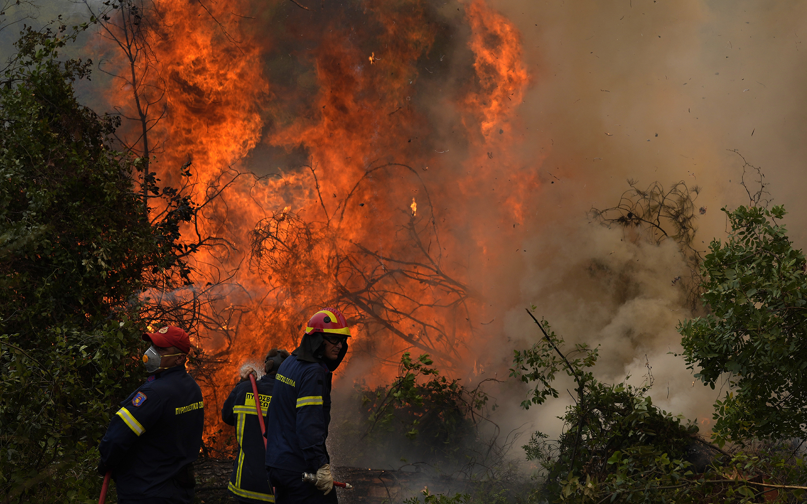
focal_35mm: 184
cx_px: 404
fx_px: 4047
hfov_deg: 11.4
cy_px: 250
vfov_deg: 7.1
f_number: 7.1
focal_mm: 120
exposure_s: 1/640
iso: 125
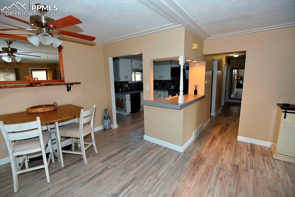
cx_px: 148
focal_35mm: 16
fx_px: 131
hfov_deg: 96.7
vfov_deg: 73.8
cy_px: 98
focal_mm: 16
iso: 100
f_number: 4
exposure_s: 1/60
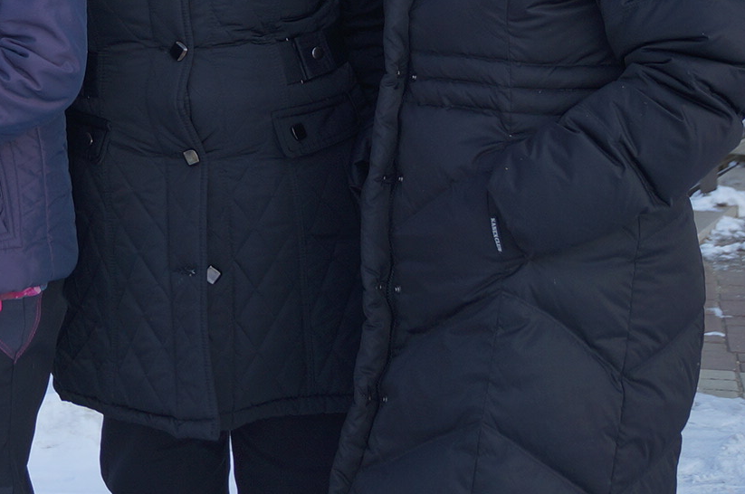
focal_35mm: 125
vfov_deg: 10.7
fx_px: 2583
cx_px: -221
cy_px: -110
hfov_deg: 15.6
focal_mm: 28
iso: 100
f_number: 4.5
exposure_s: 1/160
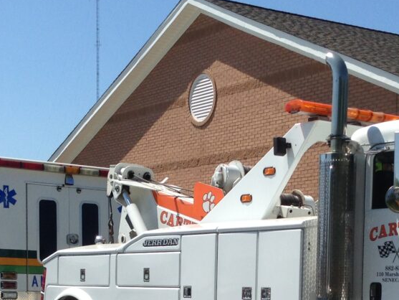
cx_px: 270
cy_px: 312
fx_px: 1049
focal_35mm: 91
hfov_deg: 21.4
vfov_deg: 15.9
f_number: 2.4
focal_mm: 4.12
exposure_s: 1/1808
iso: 50
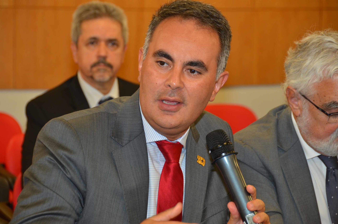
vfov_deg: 8.7
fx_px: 1476
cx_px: 169
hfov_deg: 13.1
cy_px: 112
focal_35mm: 158
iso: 500
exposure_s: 1/60
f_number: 6.3
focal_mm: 105
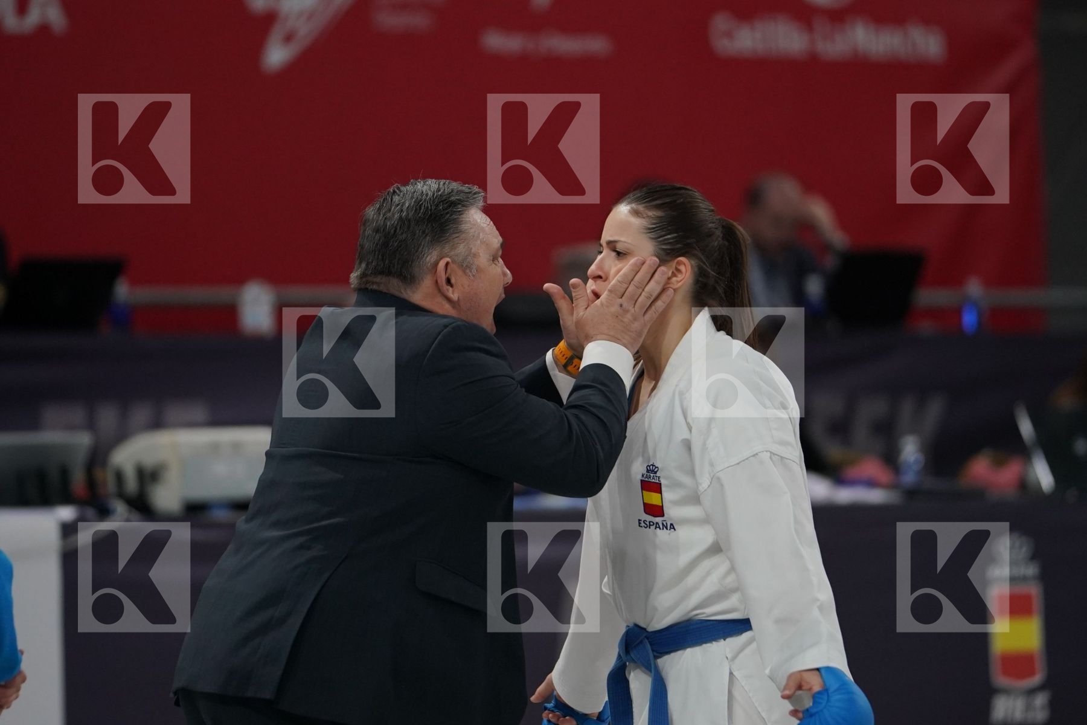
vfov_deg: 4.6
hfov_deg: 6.9
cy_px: 362
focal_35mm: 300
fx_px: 9058
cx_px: 544
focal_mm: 200
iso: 1600
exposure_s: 1/1000
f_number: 2.8
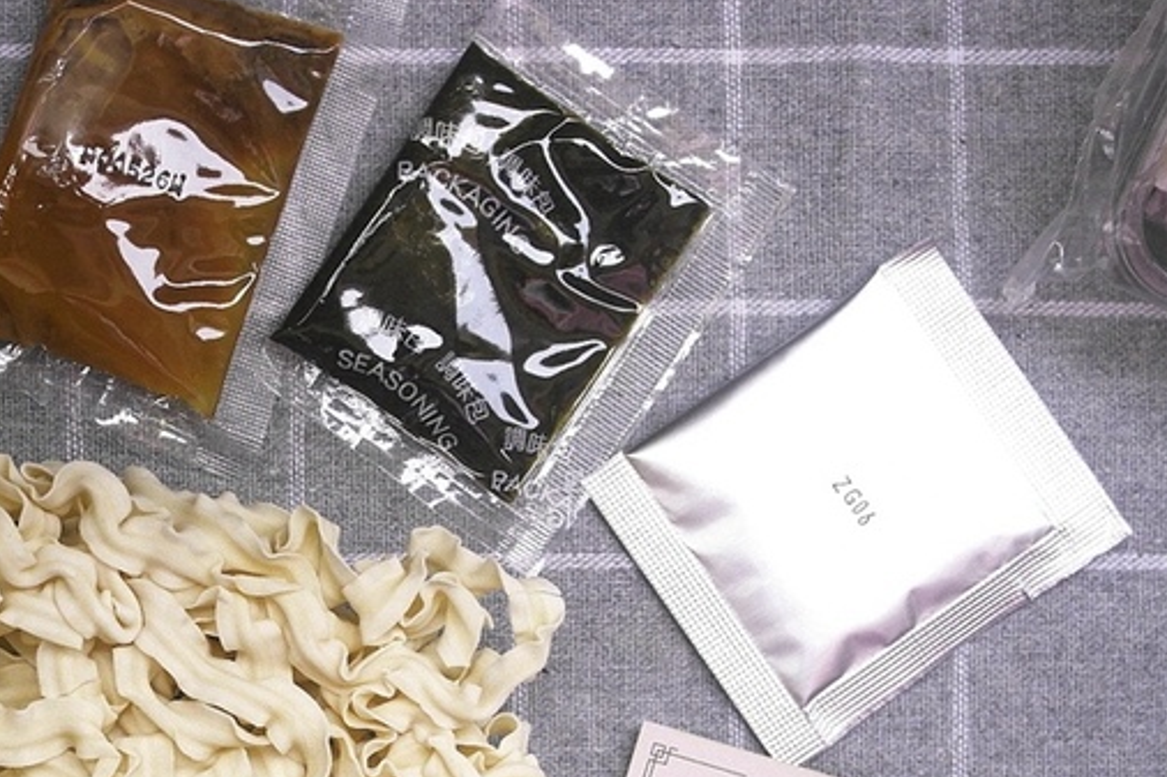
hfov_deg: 22.5
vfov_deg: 15.3
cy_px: 597
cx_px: 203
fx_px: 2884
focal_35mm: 89
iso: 400
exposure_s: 1/125
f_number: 4.5
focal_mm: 35
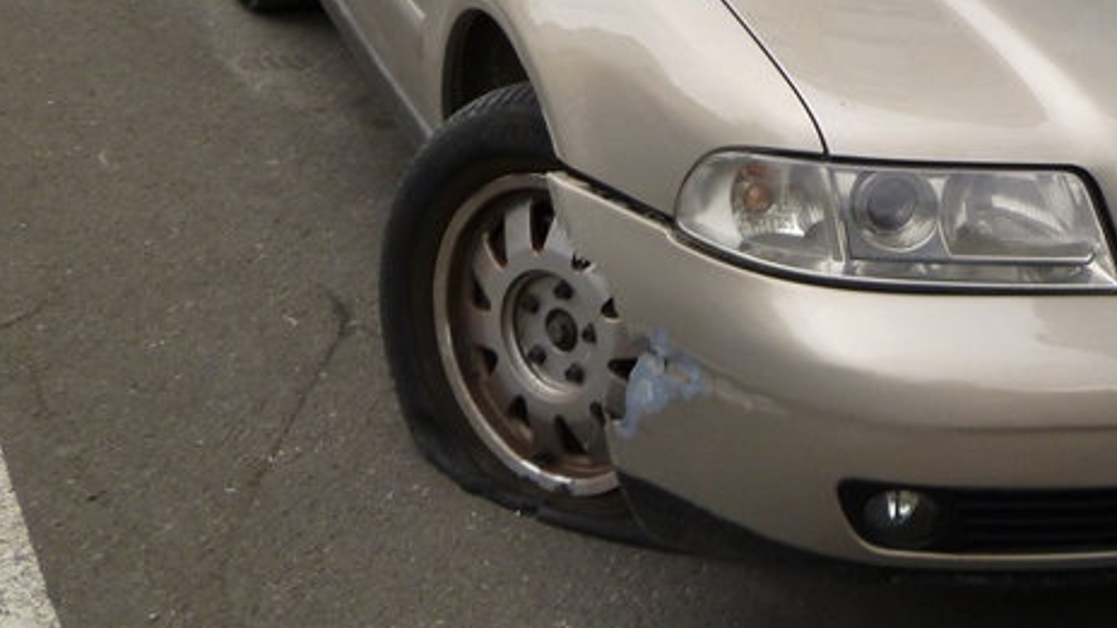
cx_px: 1069
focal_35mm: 77
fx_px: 2281
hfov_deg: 26.3
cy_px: -87
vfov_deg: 15.2
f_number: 3.5
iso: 80
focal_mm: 5.7
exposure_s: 1/160
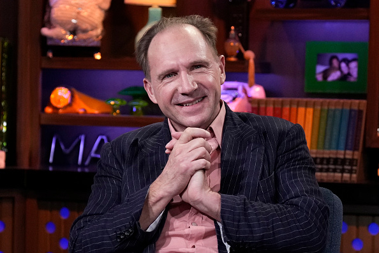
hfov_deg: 19.5
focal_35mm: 105
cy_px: 126
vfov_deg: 13.0
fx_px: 1105
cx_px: 190
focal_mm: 70
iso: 2500
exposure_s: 1/160
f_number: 2.8
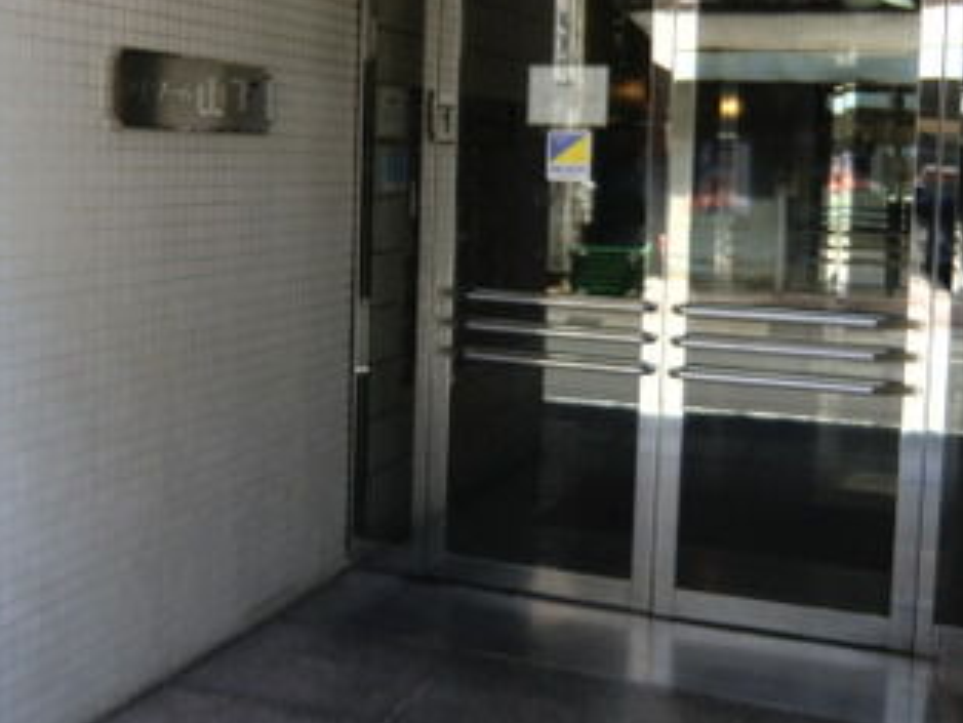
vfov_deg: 31.3
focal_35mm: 46
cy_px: 234
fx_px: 1280
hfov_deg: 41.1
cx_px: 397
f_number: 3.2
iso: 64
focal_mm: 4.3
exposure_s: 1/80
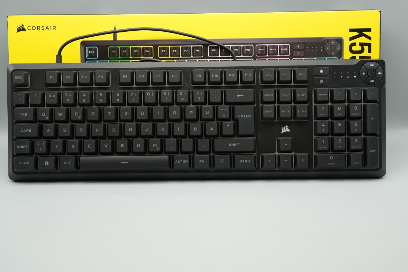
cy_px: 136
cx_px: 204
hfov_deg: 42.7
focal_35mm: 46
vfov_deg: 29.2
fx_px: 521
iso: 640
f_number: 10
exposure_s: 1/50
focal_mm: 46
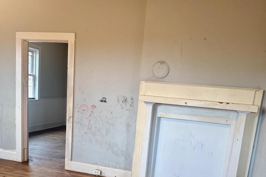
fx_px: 251
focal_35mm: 34
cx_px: 130
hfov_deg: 55.8
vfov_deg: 37.6
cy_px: 140
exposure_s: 1/60
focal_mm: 6.76
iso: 200
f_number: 1.78
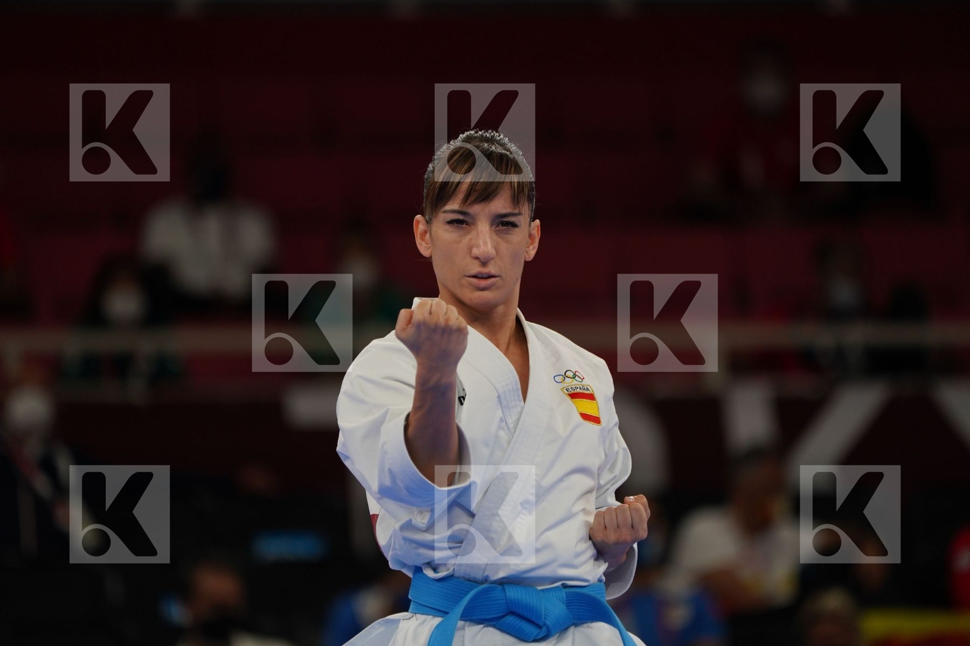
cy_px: 323
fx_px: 10777
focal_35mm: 400
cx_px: 485
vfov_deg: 3.4
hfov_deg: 5.2
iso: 800
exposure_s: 1/500
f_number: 5.6
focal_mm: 400
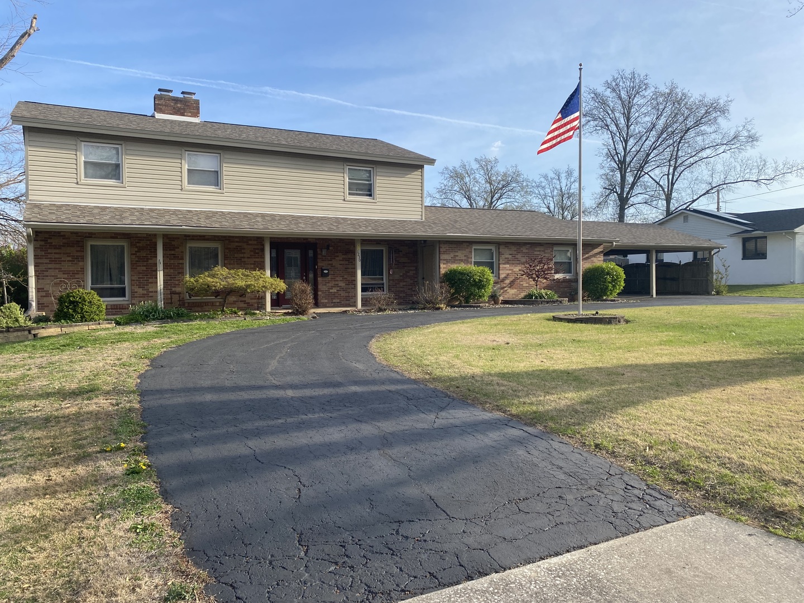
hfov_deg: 67.3
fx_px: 604
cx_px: 402
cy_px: 302
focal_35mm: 26
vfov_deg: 53.1
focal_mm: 4.25
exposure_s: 1/1961
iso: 32
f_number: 1.8
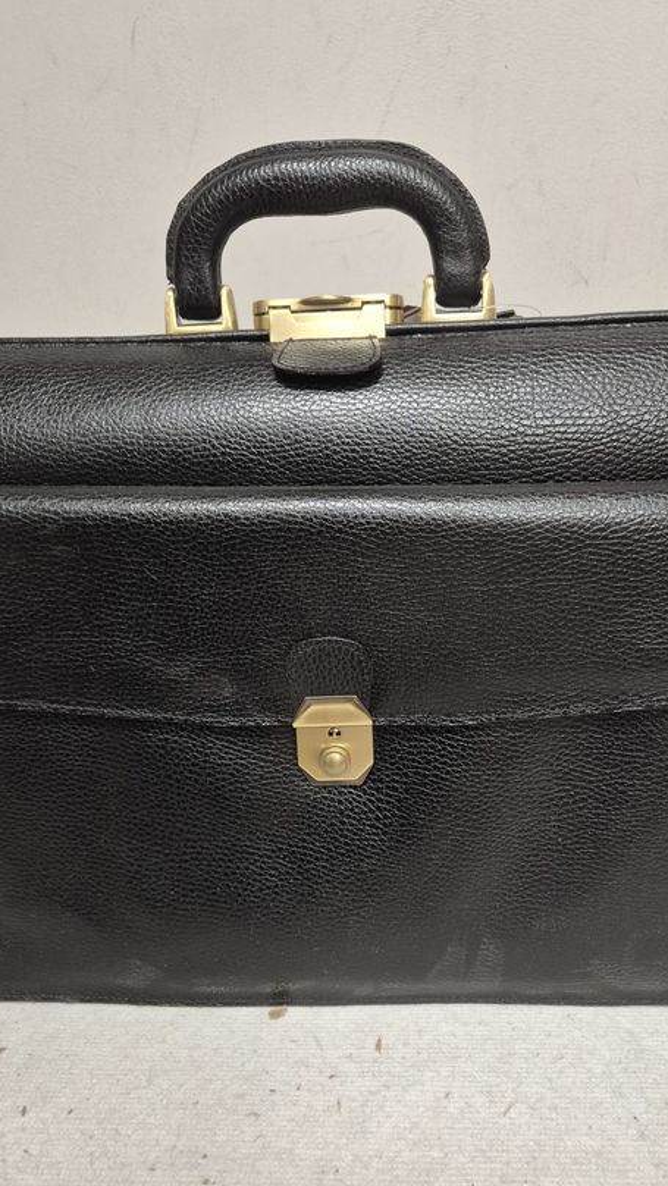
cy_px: 628
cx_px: 363
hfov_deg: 37.8
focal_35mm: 31
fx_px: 975
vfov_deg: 62.6
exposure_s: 1/100
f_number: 1.8
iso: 500
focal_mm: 5.4
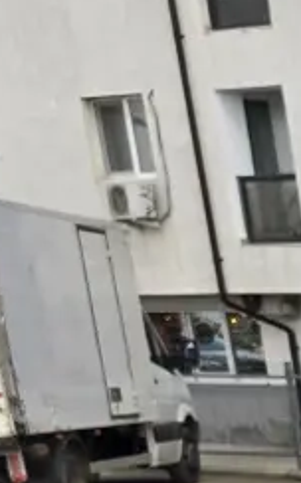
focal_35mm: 144
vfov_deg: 13.1
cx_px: 1301
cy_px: 873
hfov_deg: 6.7
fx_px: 1894
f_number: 1.7
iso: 12
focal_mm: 6.3
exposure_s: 1/430
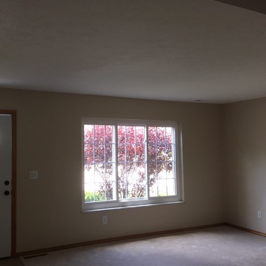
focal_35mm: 35
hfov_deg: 46.5
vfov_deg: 47.2
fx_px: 304
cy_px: 135
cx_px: 91
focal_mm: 4.15
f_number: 2.2
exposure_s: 1/30
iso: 40
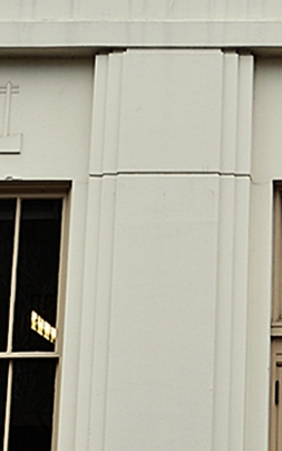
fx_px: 1068
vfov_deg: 23.5
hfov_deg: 14.4
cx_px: 377
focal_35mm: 87
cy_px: 345
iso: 200
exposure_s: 1/125
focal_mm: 18
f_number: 5.6
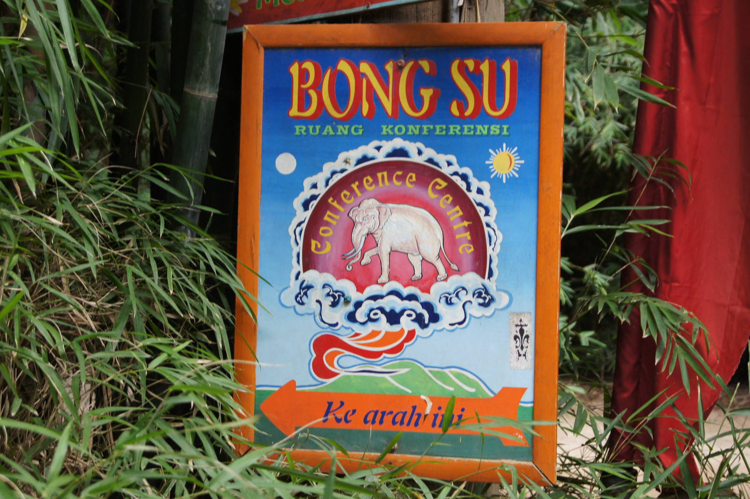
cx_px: 375
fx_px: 1718
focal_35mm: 82
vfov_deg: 16.5
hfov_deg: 24.6
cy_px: 250
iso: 800
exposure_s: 1/100
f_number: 5.6
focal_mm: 55
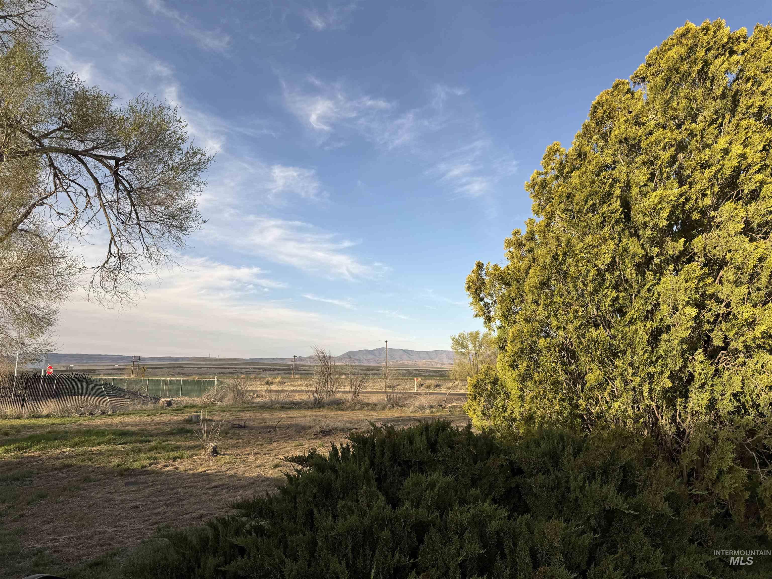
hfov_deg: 71.6
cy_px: 290
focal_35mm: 24
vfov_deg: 56.8
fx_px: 535
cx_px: 386
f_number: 1.78
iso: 80
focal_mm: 6.76
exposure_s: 1/2833
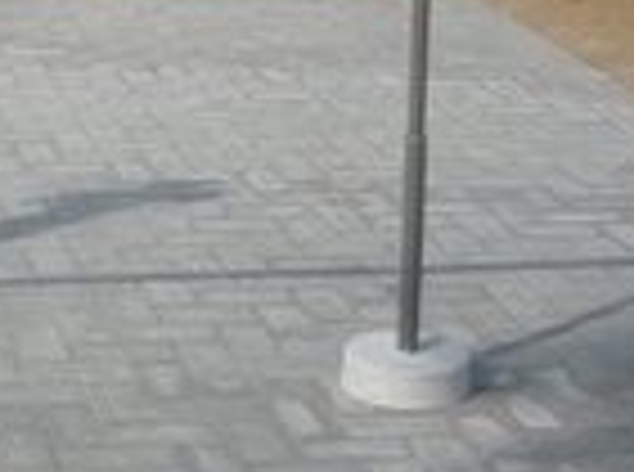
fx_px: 2338
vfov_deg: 11.3
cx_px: -4
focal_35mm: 128
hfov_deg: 15.2
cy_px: -112
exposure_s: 1/400
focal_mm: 5.2
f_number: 5.6
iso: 100
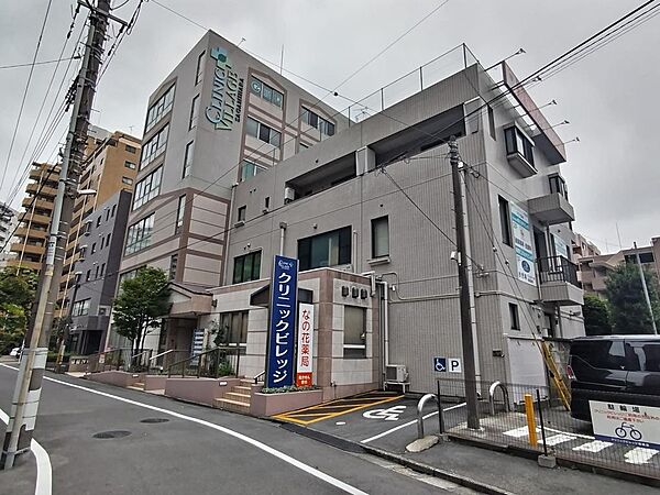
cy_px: 248
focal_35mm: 15
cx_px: 330
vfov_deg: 81.7
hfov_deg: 98.2
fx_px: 286
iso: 50
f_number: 2.4
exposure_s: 1/231
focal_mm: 1.6
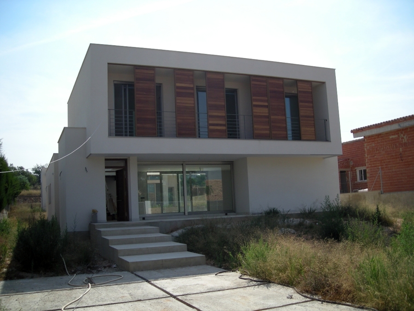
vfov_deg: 40.7
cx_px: 207
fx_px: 419
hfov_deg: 52.6
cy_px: 156
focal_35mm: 35
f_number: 5.7
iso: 50
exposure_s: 1/264
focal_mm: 5.7
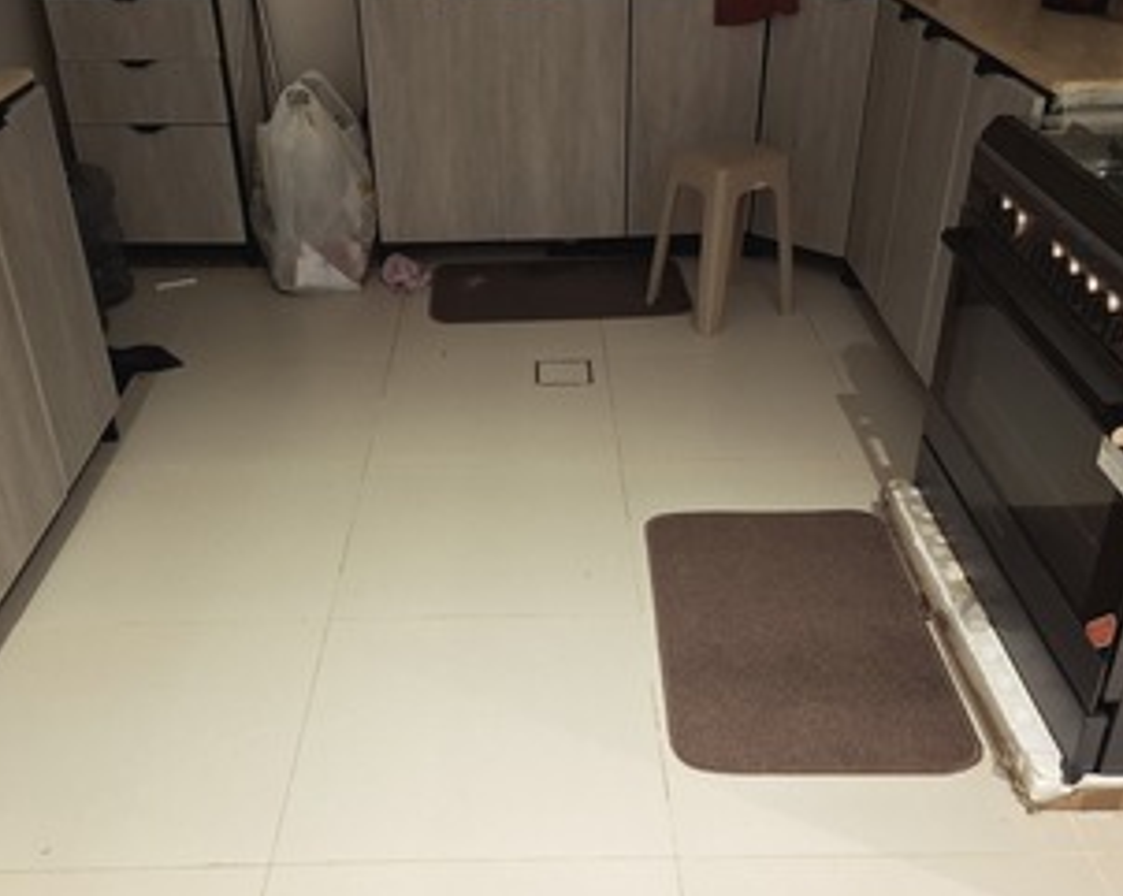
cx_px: 522
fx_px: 1129
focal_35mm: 34
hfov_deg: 52.8
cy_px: 537
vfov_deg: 43.1
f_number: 1.8
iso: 320
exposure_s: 1/33
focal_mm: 5.54
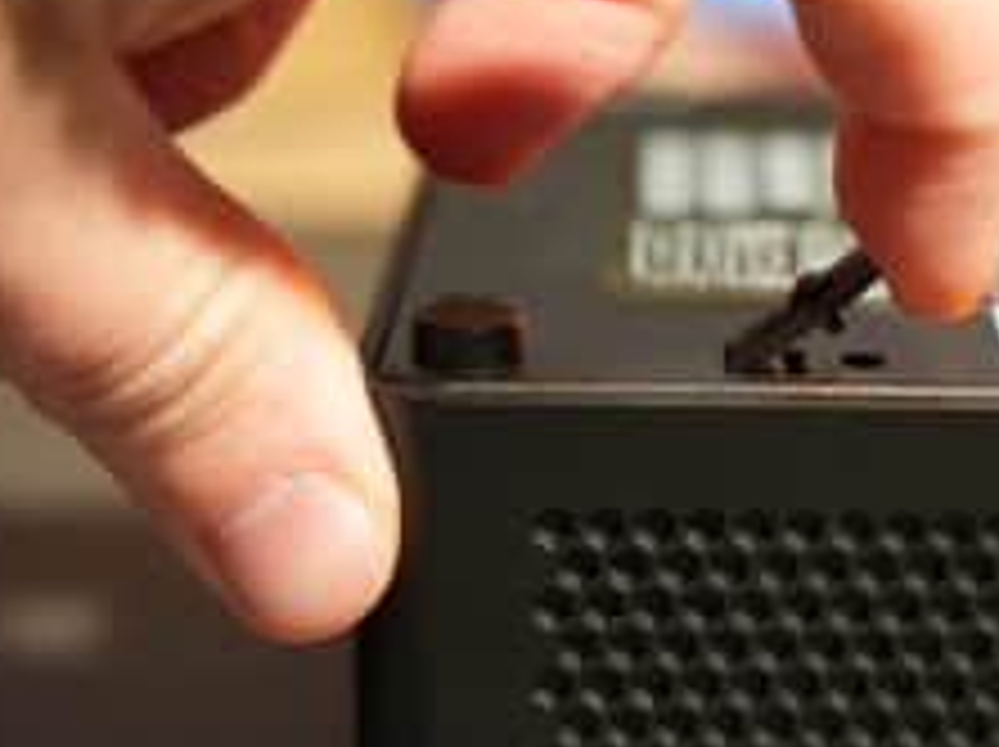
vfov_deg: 13.4
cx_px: 810
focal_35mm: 110
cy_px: 374
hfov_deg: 17.7
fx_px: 3176
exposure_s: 1/80
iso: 1250
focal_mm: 65.1
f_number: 5
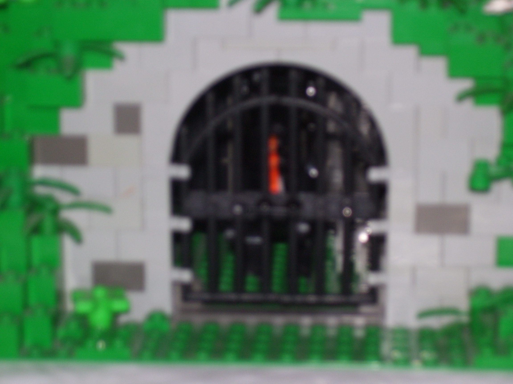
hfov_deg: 18.2
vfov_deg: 13.7
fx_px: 1601
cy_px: 192
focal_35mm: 108
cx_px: 256
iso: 80
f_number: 4.6
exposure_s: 1/90
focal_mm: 18
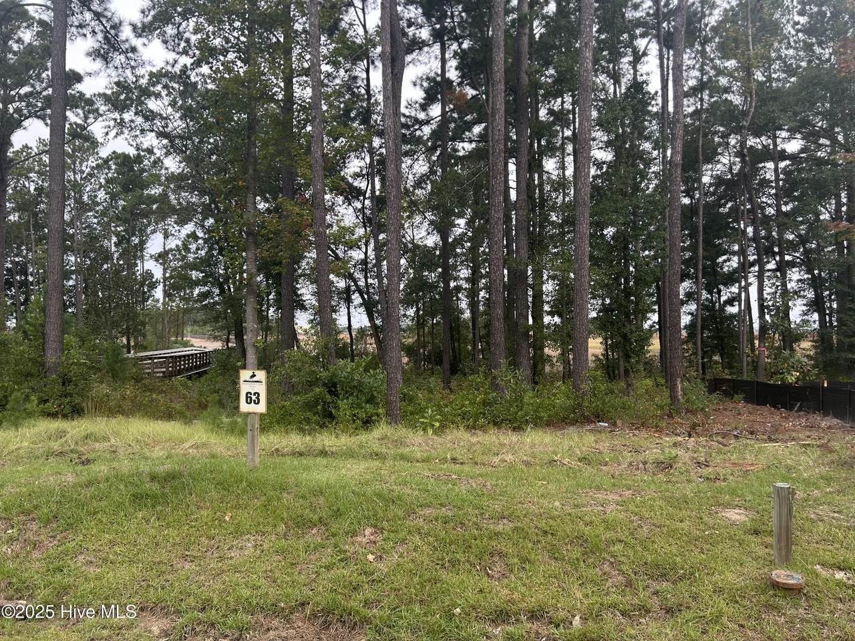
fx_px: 642
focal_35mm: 26
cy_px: 320
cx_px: 428
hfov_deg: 67.3
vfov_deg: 53.1
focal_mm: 5.7
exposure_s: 1/176
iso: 40
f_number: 1.5
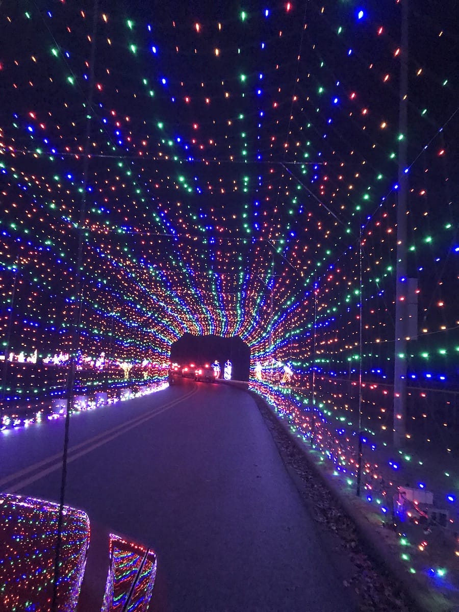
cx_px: 230
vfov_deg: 63.4
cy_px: 306
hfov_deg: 49.7
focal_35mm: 28
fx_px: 495
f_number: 1.8
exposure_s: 1/4
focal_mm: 3.99
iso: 100
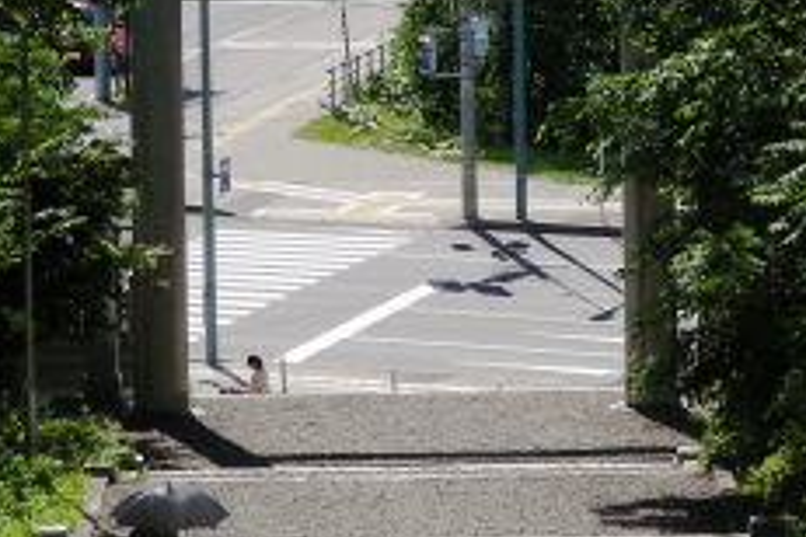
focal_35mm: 349
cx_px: 406
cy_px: 181
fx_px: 7813
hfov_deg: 5.9
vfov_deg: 3.9
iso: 50
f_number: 4
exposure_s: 1/258
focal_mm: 28.7
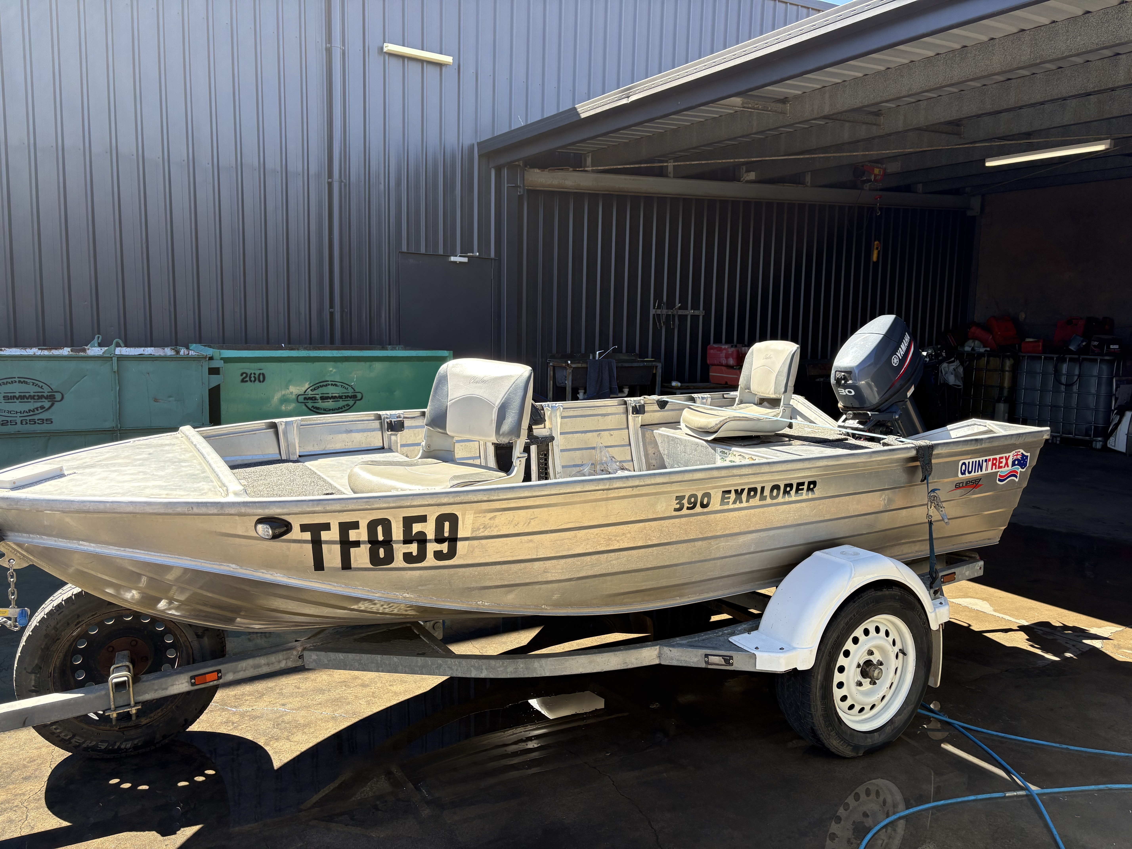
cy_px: 424
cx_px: 566
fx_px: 850
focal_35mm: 26
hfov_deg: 67.3
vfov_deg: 53.1
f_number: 1.6
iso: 50
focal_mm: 5.96
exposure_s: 1/895
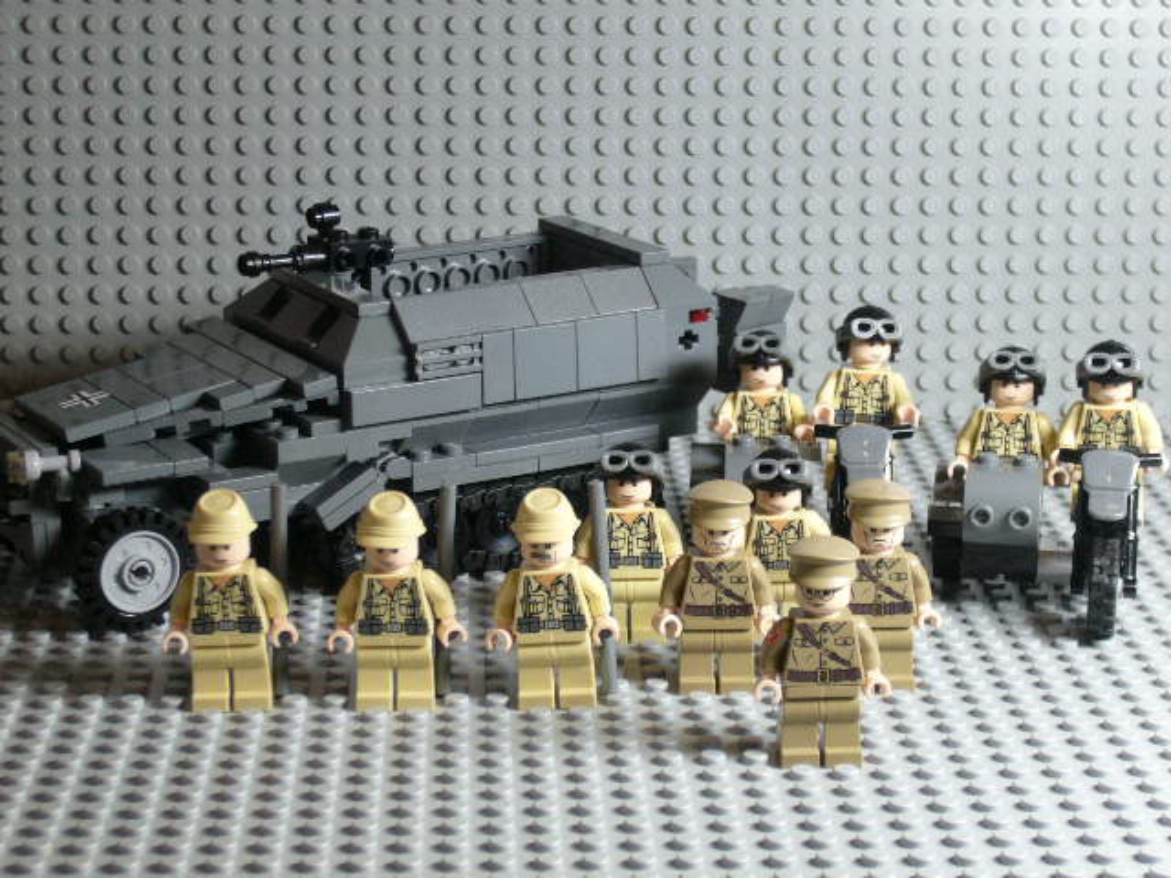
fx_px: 2909
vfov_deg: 17.2
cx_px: 586
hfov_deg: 22.8
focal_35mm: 86
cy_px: 439
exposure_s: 1/20
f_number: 4.5
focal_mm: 14.3
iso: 100
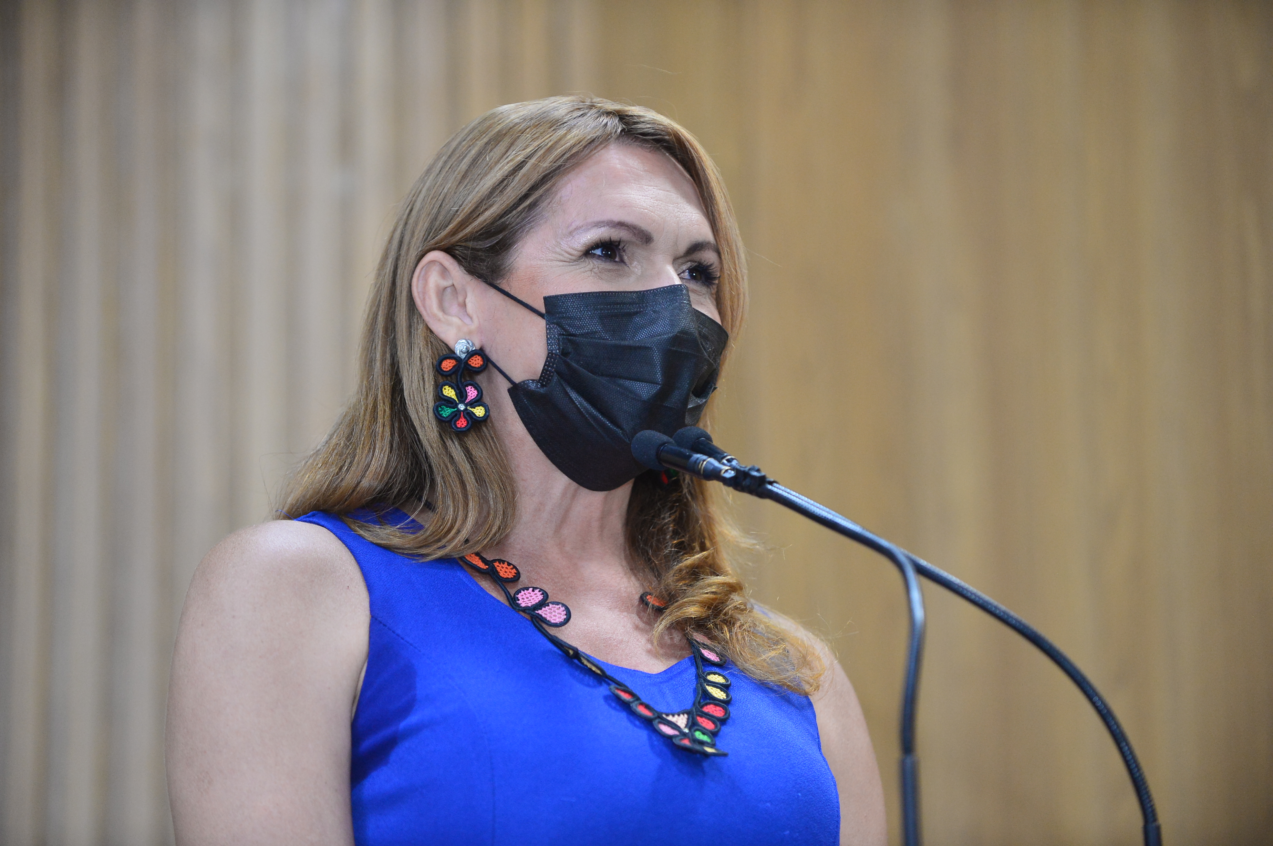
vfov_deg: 9.1
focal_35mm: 150
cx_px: 636
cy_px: 423
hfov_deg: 13.7
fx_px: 5298
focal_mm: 150
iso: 3200
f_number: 2.8
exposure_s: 1/320
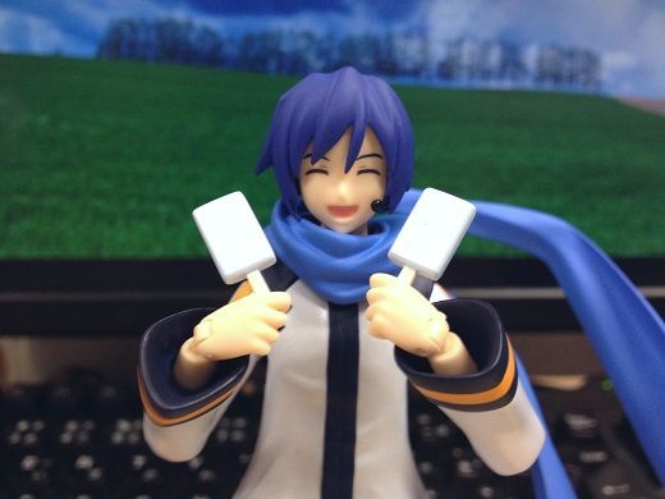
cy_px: 250
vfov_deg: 40.7
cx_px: 332
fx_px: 672
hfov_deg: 52.6
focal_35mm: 35
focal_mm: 4.28
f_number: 2.4
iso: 160
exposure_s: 1/20
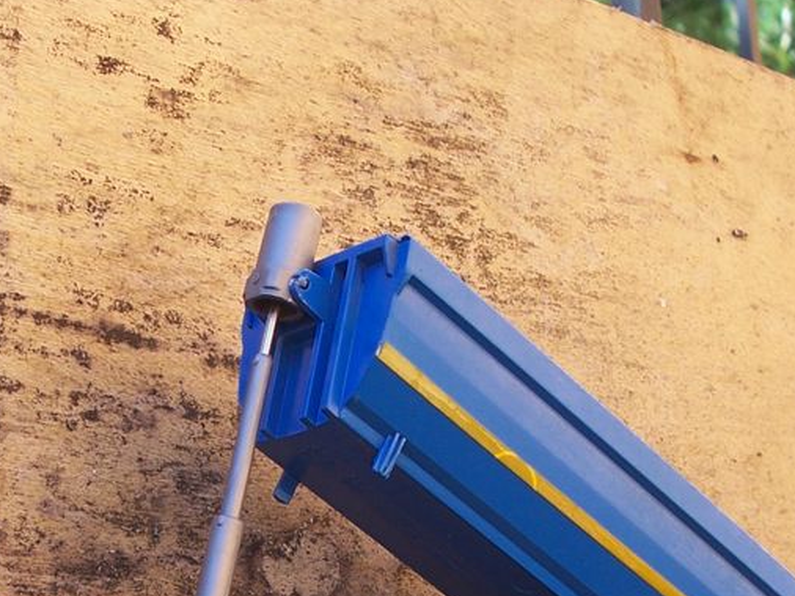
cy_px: 557
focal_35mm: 85
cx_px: 284
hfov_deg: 23.0
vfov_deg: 17.1
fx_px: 1951
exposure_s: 1/180
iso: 80
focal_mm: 7.2
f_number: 2.8
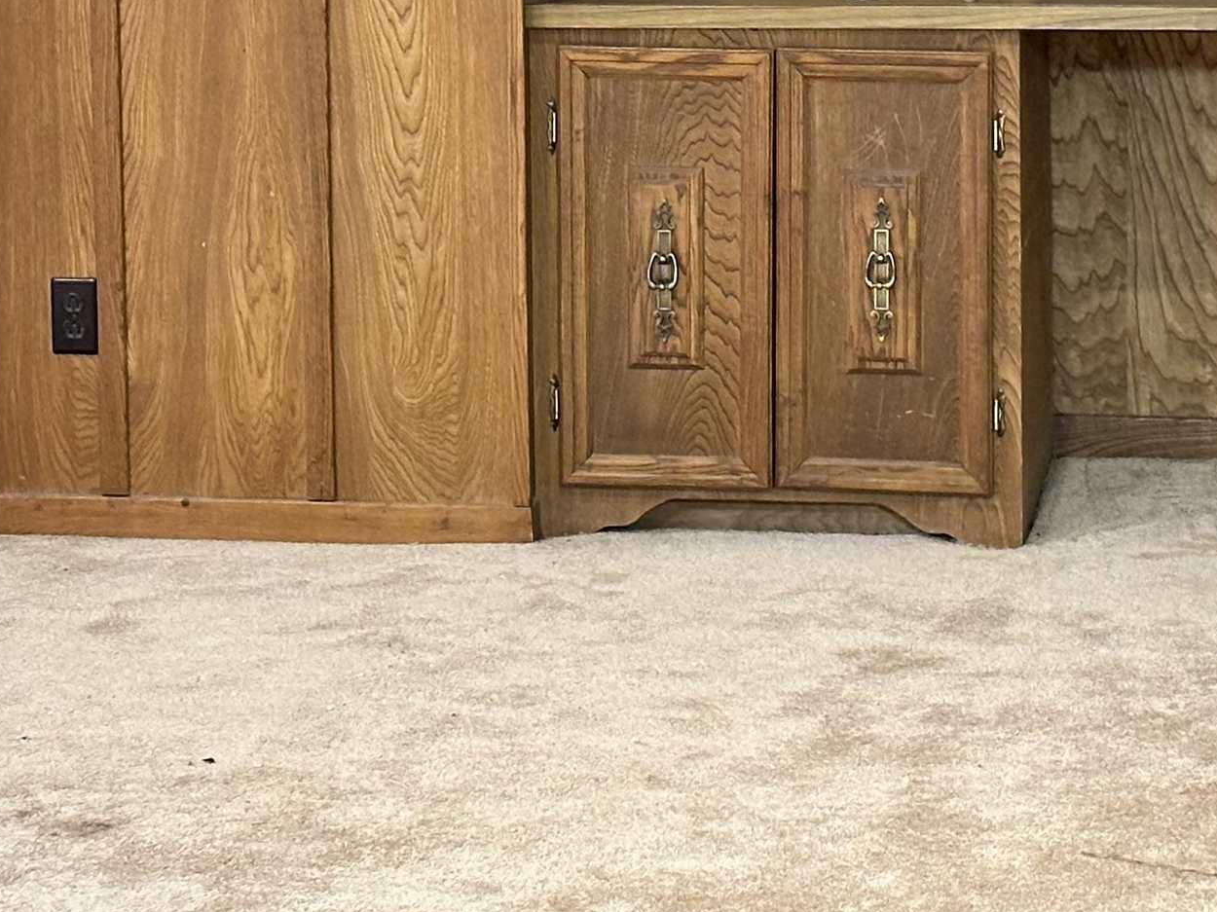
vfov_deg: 12.3
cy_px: -128
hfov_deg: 16.7
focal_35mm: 118
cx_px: 780
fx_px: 4148
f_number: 1.78
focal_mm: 6.86
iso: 500
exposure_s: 1/30
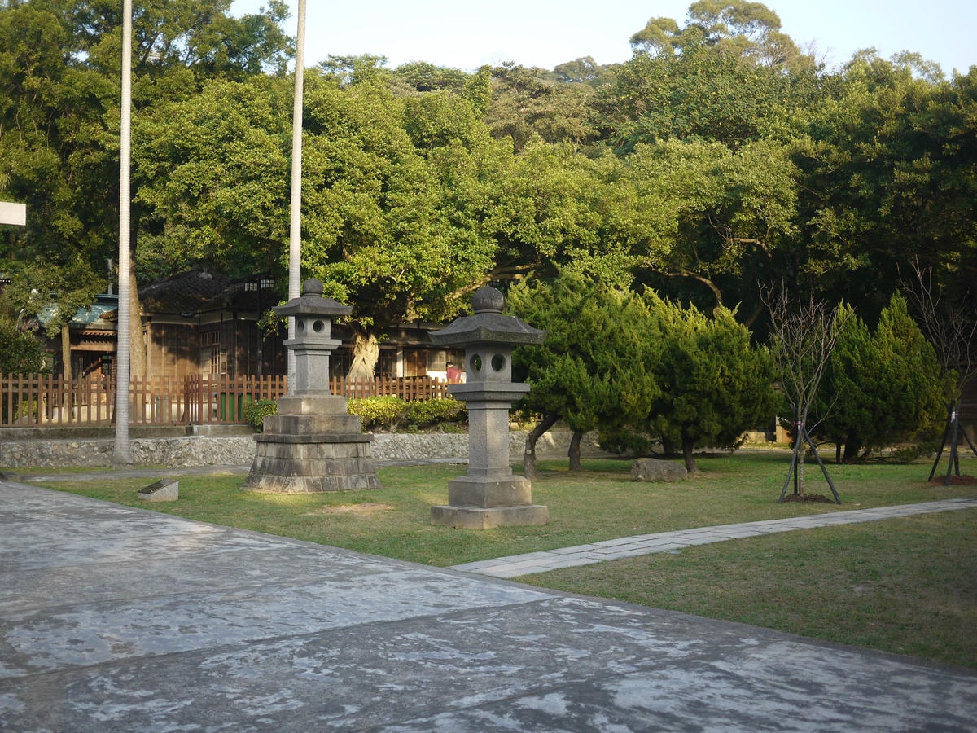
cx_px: 488
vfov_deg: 36.0
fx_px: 1129
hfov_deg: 46.8
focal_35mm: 40
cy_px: 366
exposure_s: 1/1000
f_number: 1.8
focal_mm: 20
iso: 160
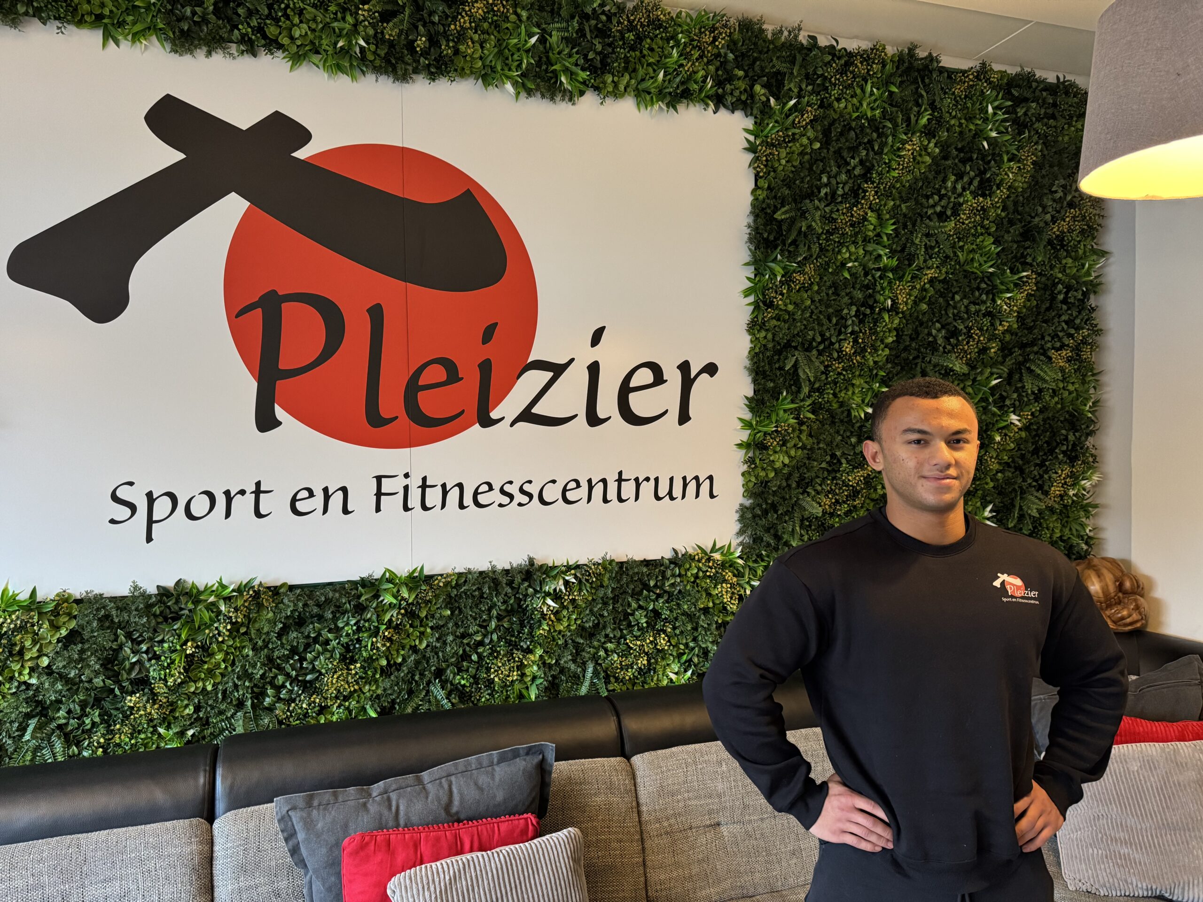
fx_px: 834
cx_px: 602
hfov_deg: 71.6
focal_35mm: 24
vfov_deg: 56.8
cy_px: 451
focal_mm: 6.76
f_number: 1.78
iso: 500
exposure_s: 1/50
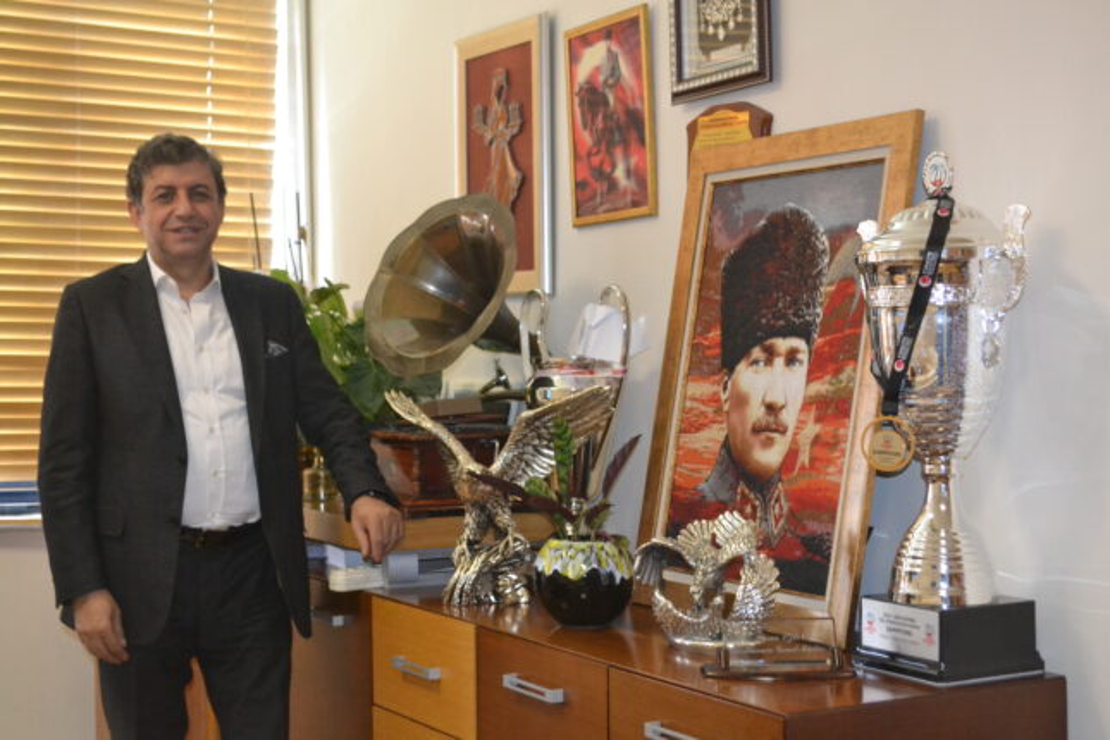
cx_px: 555
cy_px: 370
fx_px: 1757
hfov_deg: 35.1
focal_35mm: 57
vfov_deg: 23.8
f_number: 5
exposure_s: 1/60
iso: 3200
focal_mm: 38
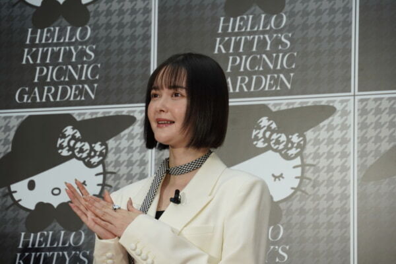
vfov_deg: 7.1
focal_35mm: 193
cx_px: 198
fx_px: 2123
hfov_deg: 10.7
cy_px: 132
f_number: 7.1
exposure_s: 1/80
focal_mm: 129
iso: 125
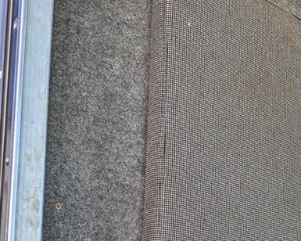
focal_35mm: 72
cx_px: 243
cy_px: 335
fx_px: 641
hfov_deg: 25.9
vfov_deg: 19.2
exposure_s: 1/390
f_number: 1.89
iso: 45
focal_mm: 5.43
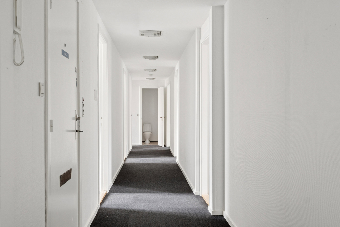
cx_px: 170
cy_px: 114
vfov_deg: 36.9
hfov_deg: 53.1
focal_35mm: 36
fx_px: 340
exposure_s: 1/6
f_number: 7.1
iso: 800
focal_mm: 24
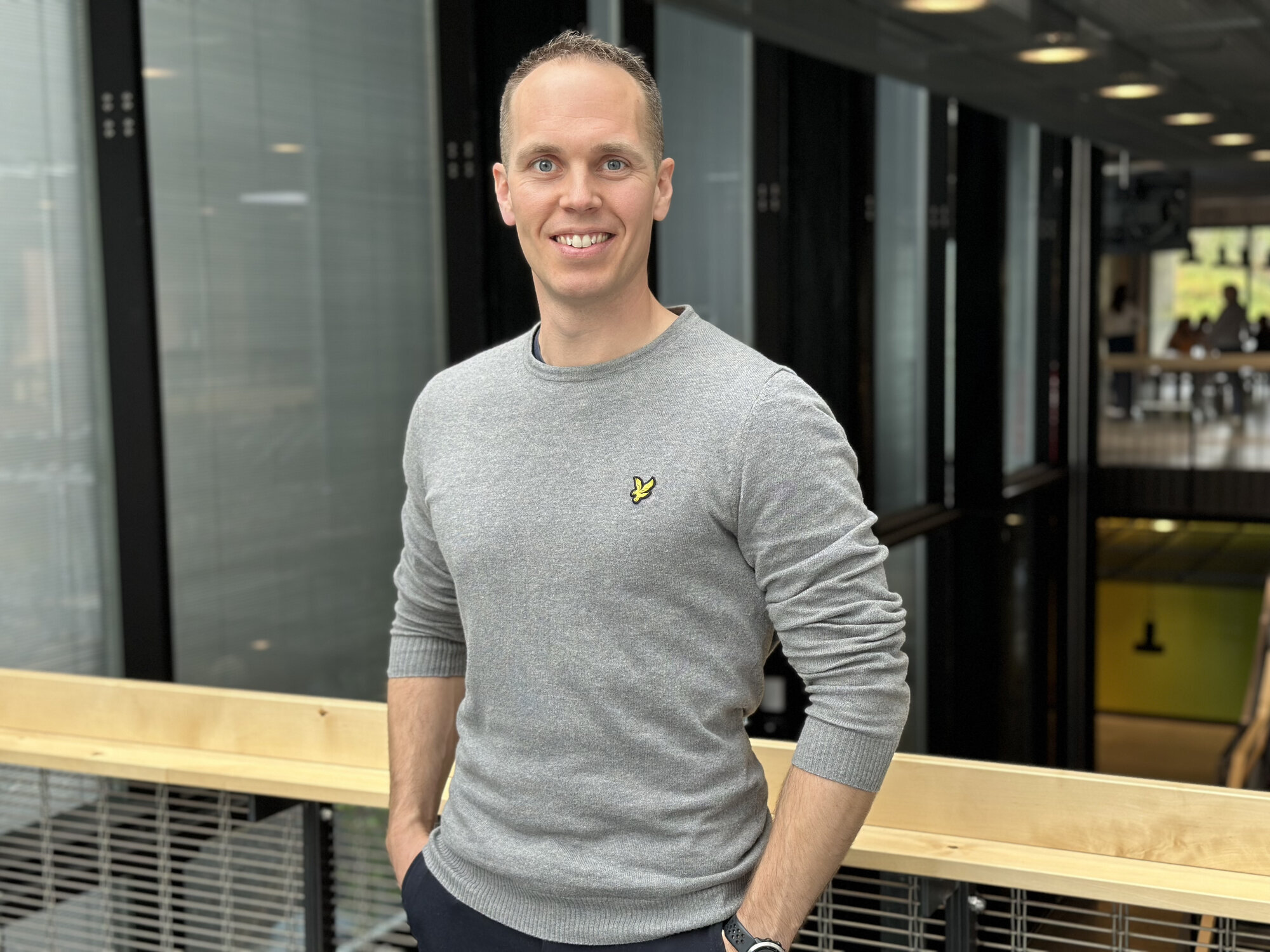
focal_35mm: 48
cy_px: 476
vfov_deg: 30.3
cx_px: 635
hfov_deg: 39.7
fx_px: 1761
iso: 64
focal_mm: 6.86
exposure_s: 1/167
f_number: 1.78
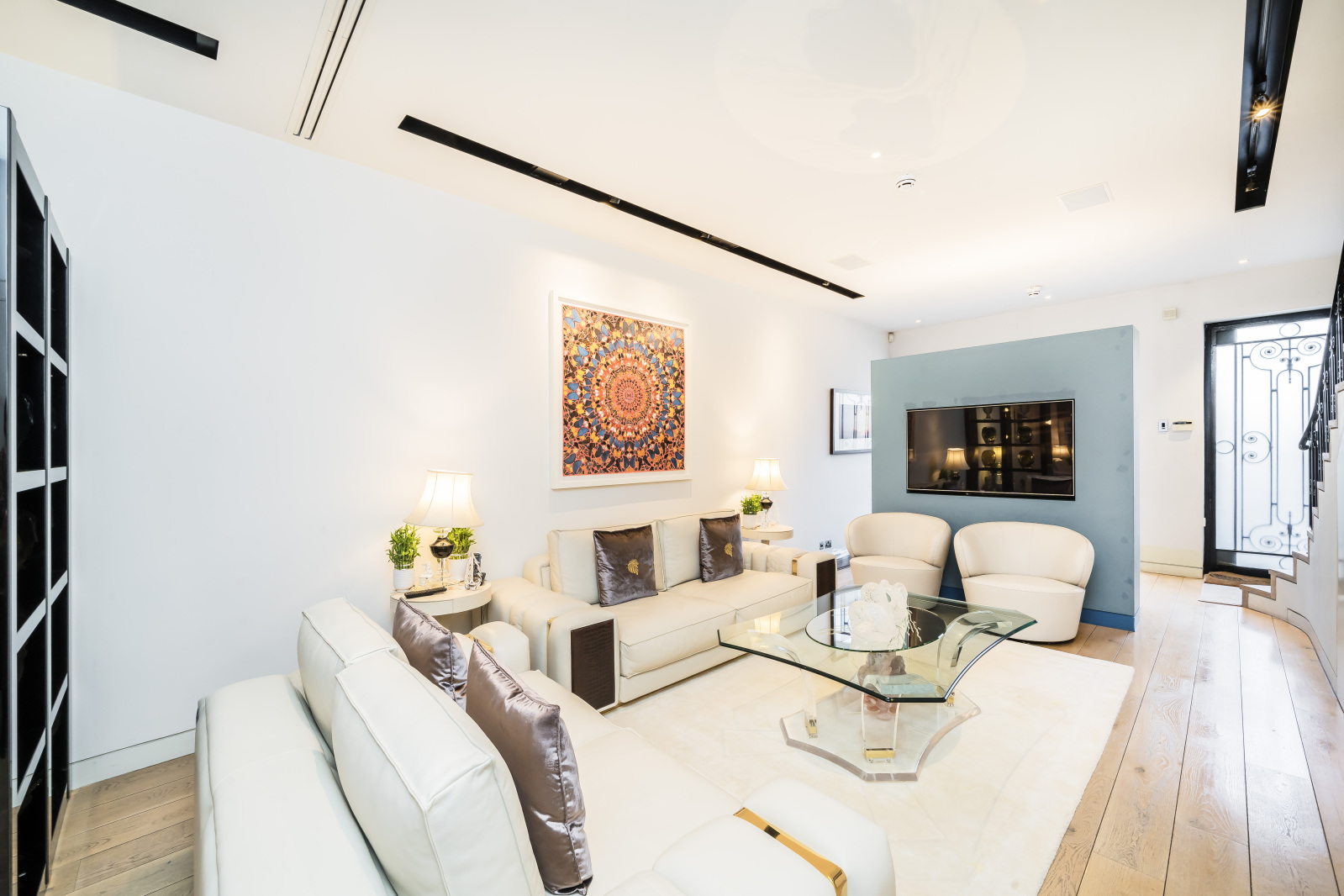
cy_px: 448
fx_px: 523
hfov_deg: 104.3
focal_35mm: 14
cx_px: 672
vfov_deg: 81.2
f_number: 11
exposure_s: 1/10
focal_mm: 14
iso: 640
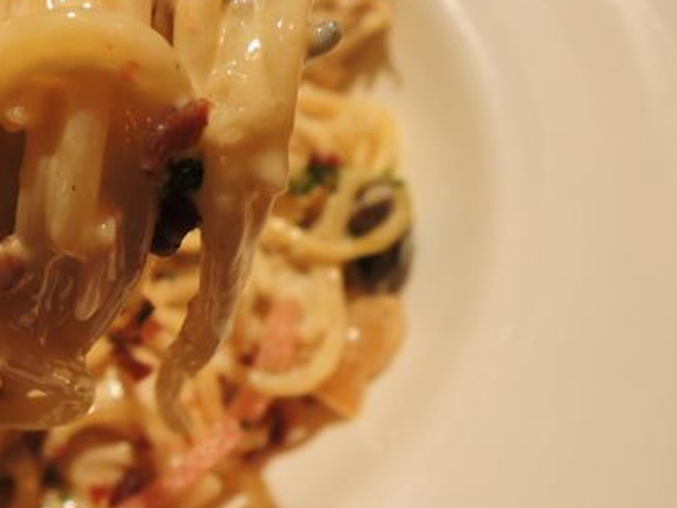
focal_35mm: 46
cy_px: 153
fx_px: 900
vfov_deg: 31.2
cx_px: 75
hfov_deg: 38.5
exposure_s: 1/30
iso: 320
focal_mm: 4.3
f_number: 2.8
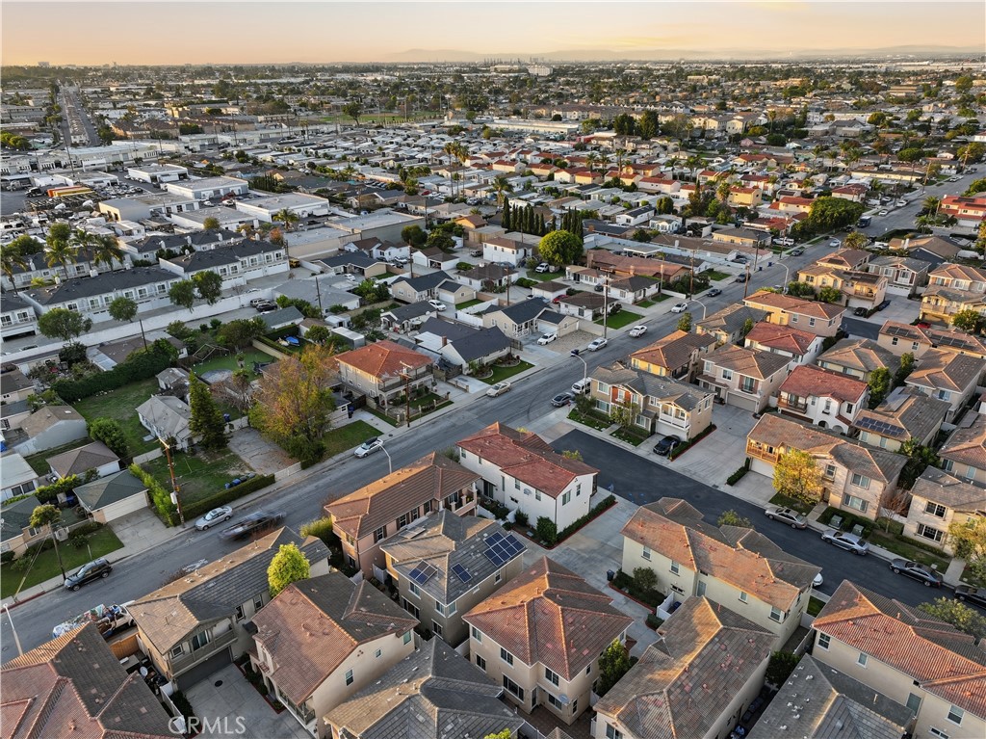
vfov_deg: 56.8
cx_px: 493
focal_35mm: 24
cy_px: 370
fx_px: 683
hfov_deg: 71.6
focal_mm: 12.3
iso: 100
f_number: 5.6
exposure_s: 1/120
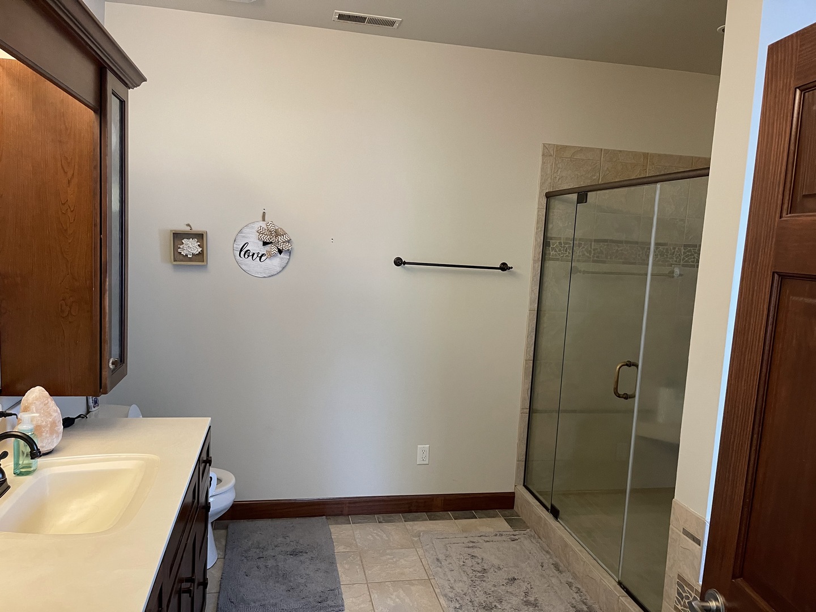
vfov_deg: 53.1
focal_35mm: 26
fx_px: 613
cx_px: 408
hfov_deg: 67.3
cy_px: 306
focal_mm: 5.1
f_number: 1.6
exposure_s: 1/60
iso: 250
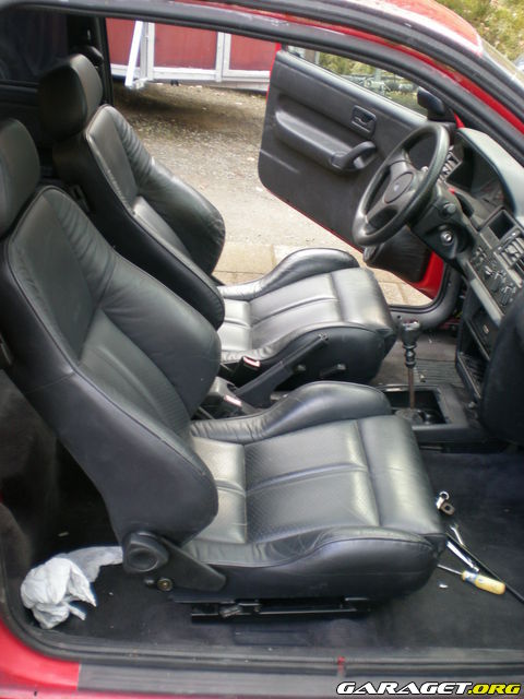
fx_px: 767
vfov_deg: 49.0
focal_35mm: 38
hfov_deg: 37.7
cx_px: 262
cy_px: 350
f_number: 3.1
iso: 125
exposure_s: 1/56
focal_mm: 6.3
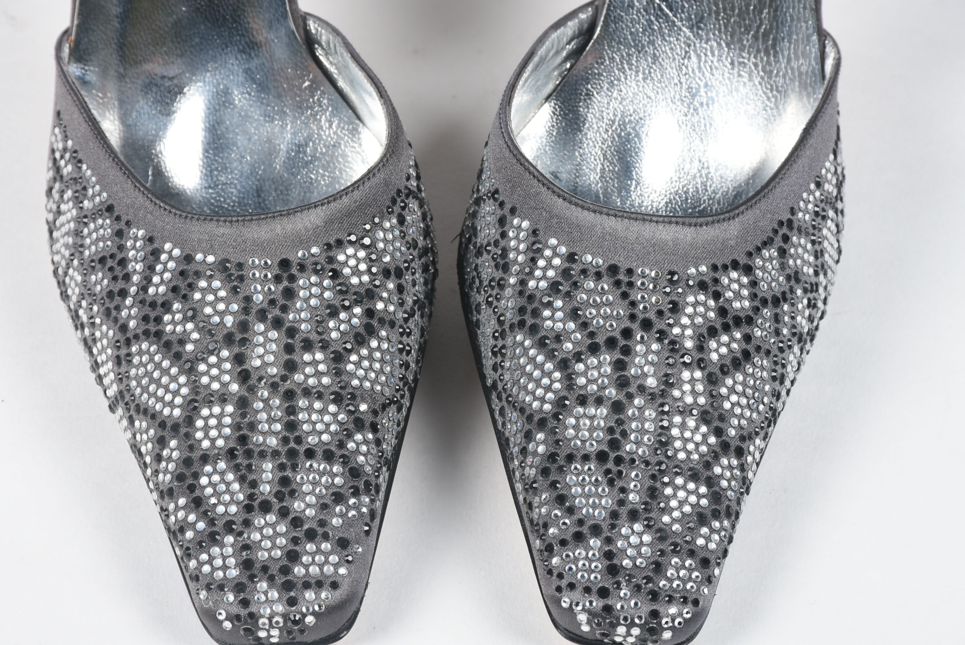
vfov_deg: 6.6
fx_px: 5633
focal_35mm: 210
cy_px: 322
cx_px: 482
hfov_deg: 9.8
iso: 200
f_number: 14
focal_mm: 140
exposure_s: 1/125
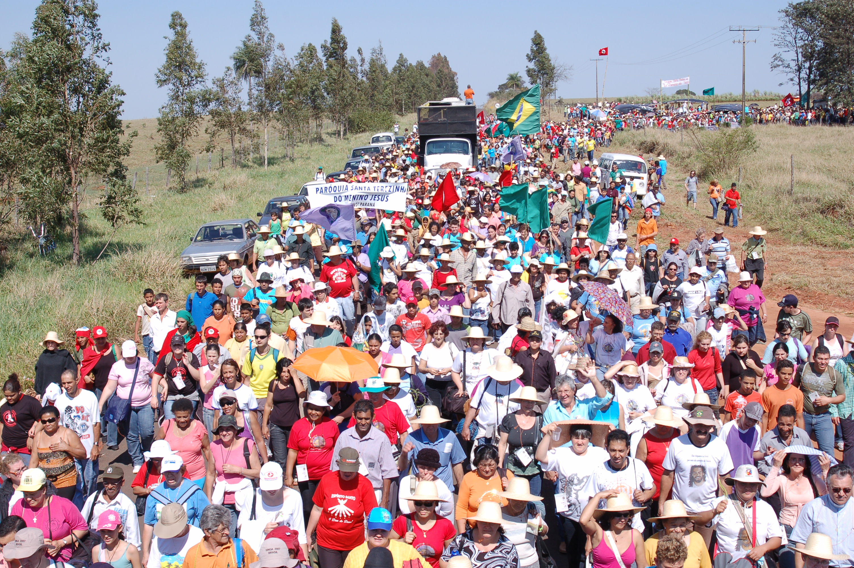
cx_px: 427
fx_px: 1102
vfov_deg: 28.9
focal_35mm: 46
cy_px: 284
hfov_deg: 42.4
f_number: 11
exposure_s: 1/160
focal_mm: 31
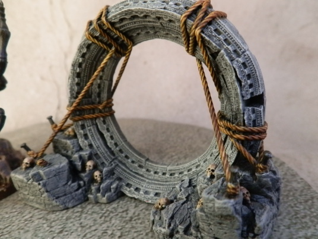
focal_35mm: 28
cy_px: 120
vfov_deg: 49.7
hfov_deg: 63.4
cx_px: 159
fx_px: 257
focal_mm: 5
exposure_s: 1/100
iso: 400
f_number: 3.1
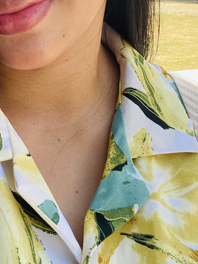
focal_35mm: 58
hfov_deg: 24.7
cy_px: 72
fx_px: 442
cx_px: 34
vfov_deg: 32.7
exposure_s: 1/122
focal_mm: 2.71
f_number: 2.2
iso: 25
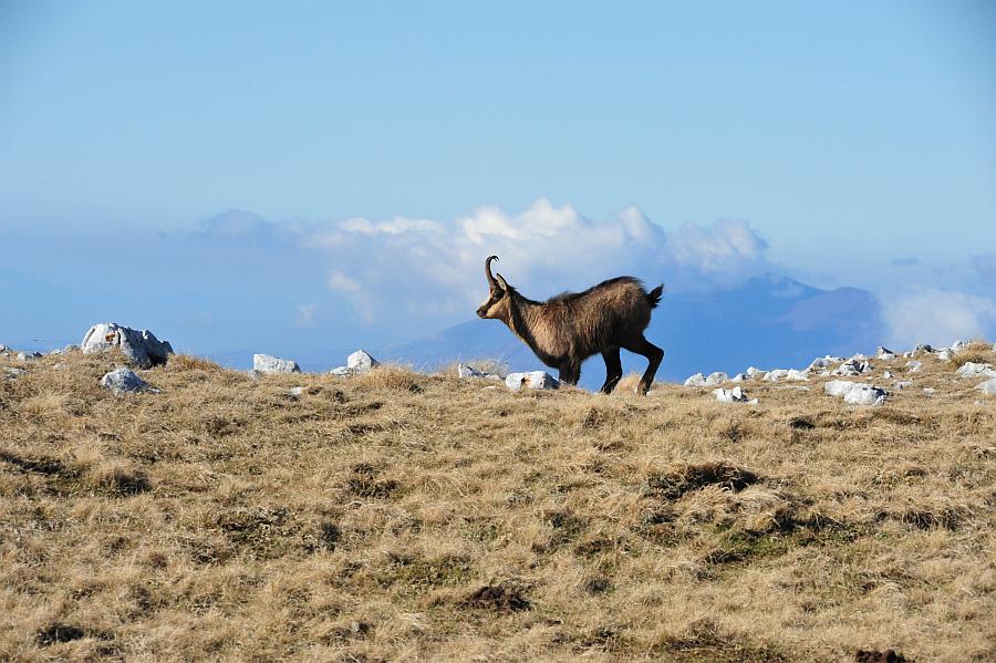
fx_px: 7466
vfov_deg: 5.1
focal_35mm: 270
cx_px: 498
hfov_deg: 7.6
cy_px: 332
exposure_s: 1/1600
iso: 2500
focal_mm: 270
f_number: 20
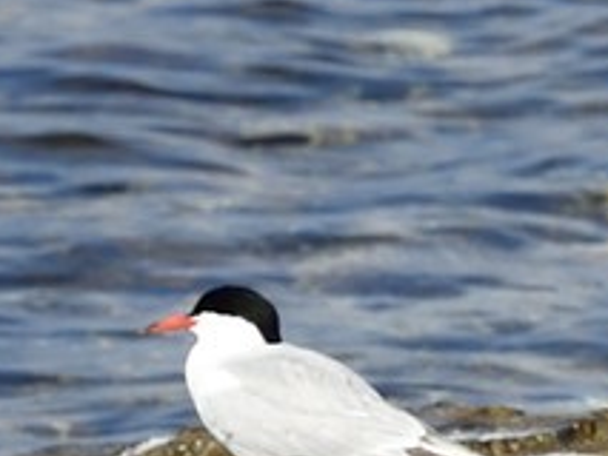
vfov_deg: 1.0
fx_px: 25324
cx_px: 2021
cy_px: 160
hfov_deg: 1.4
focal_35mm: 1441
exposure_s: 1/640
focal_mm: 200
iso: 200
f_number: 7.1
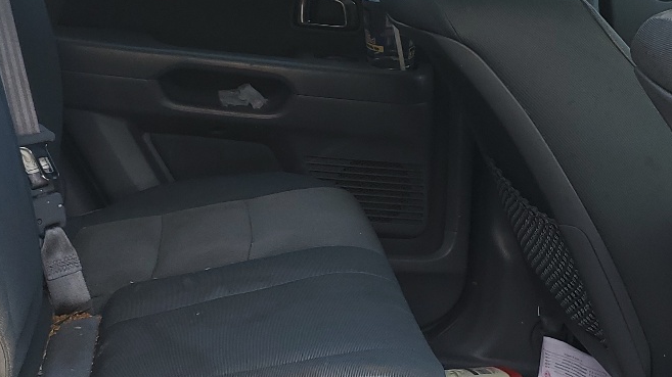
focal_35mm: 69
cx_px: 334
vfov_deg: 17.5
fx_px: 1229
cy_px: 201
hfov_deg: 30.6
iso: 50
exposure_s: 1/435
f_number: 1.5
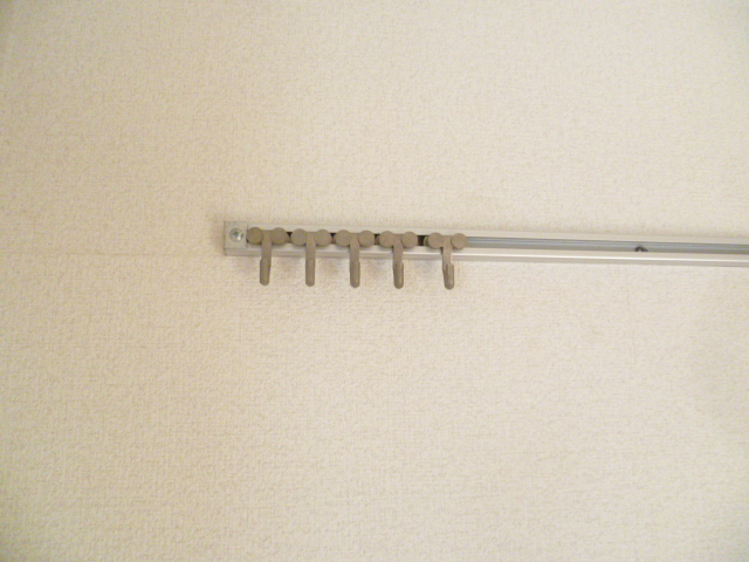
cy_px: 281
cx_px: 374
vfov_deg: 49.7
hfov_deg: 63.4
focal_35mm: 28
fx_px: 606
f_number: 2.8
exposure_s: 1/80
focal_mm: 5
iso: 800
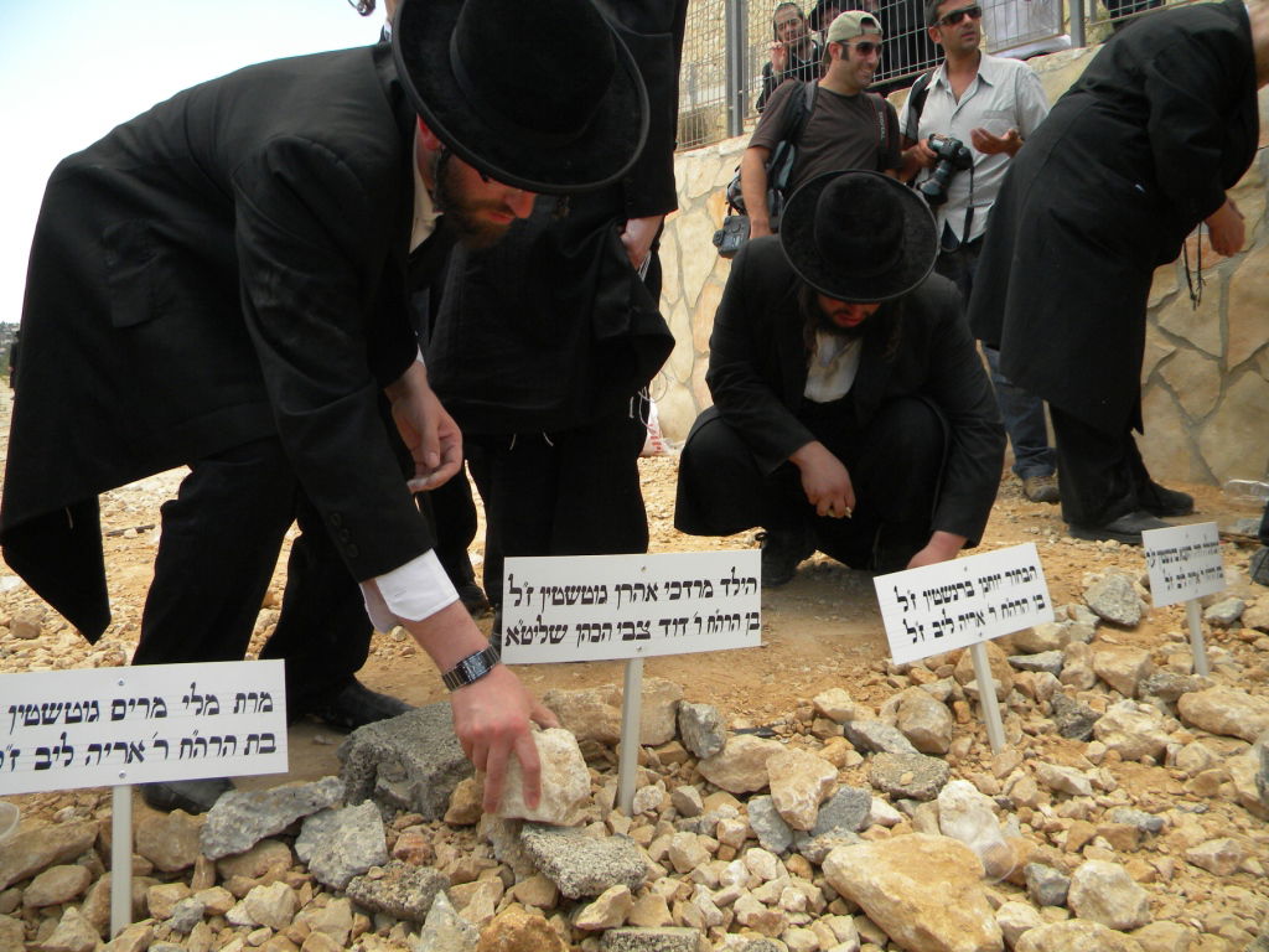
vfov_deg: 49.7
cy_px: 476
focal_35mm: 28
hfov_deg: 63.4
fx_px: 1026
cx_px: 634
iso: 127
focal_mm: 5
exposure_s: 1/500
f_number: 3.5
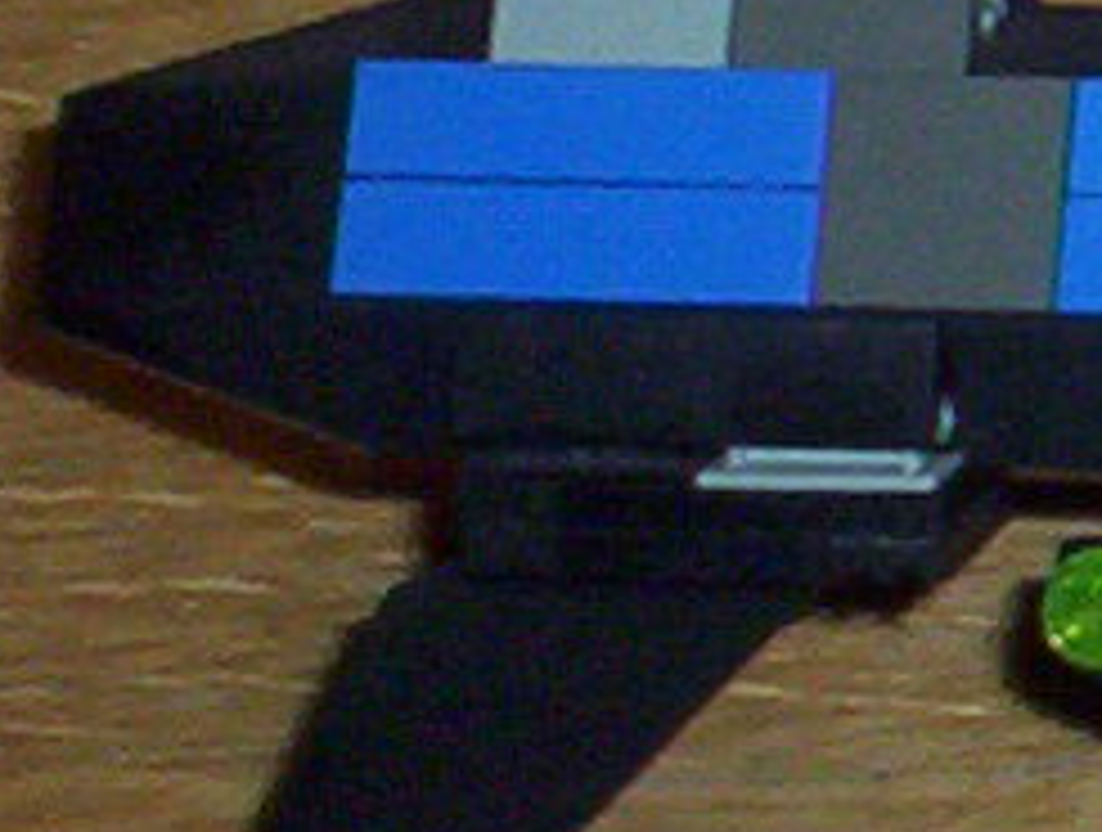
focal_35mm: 253
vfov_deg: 5.9
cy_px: 315
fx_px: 8074
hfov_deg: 6.9
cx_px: 3517
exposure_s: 1/60
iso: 140
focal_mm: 4.99
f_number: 4.5
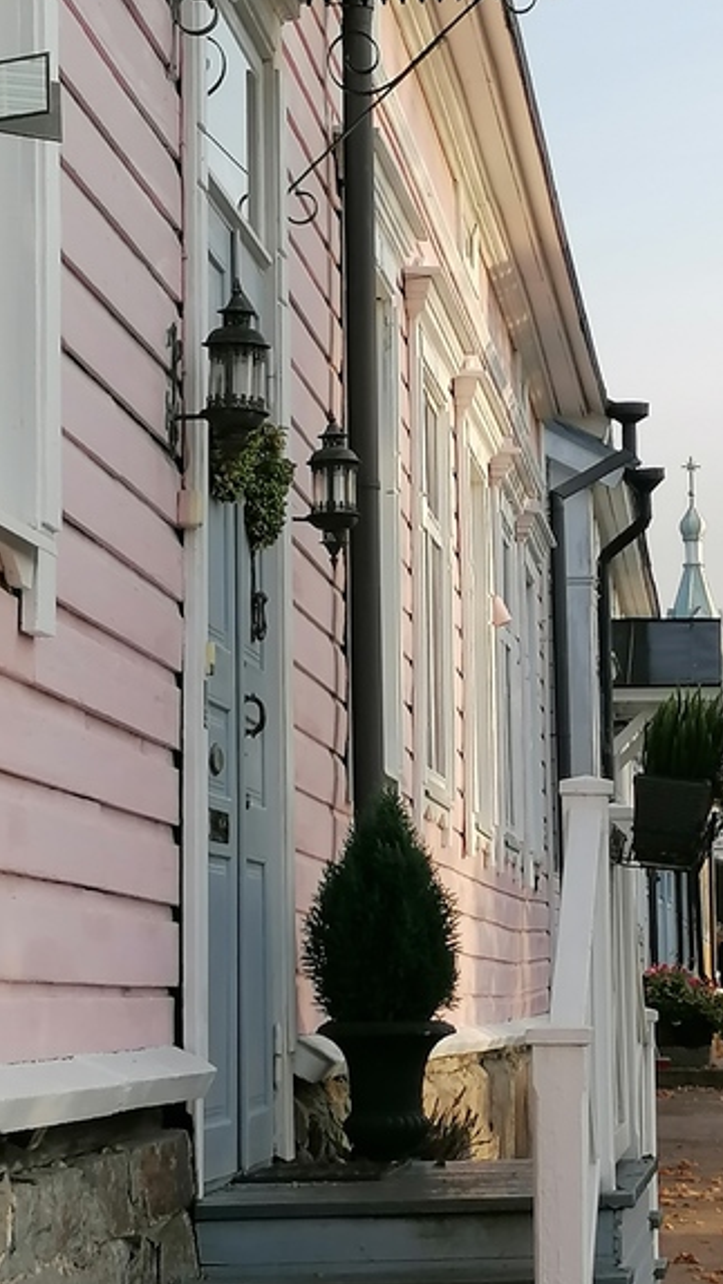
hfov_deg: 11.8
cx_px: 564
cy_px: 723
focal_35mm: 102
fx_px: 3475
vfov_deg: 20.9
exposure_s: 1/584
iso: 50
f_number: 1.8
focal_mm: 4.75
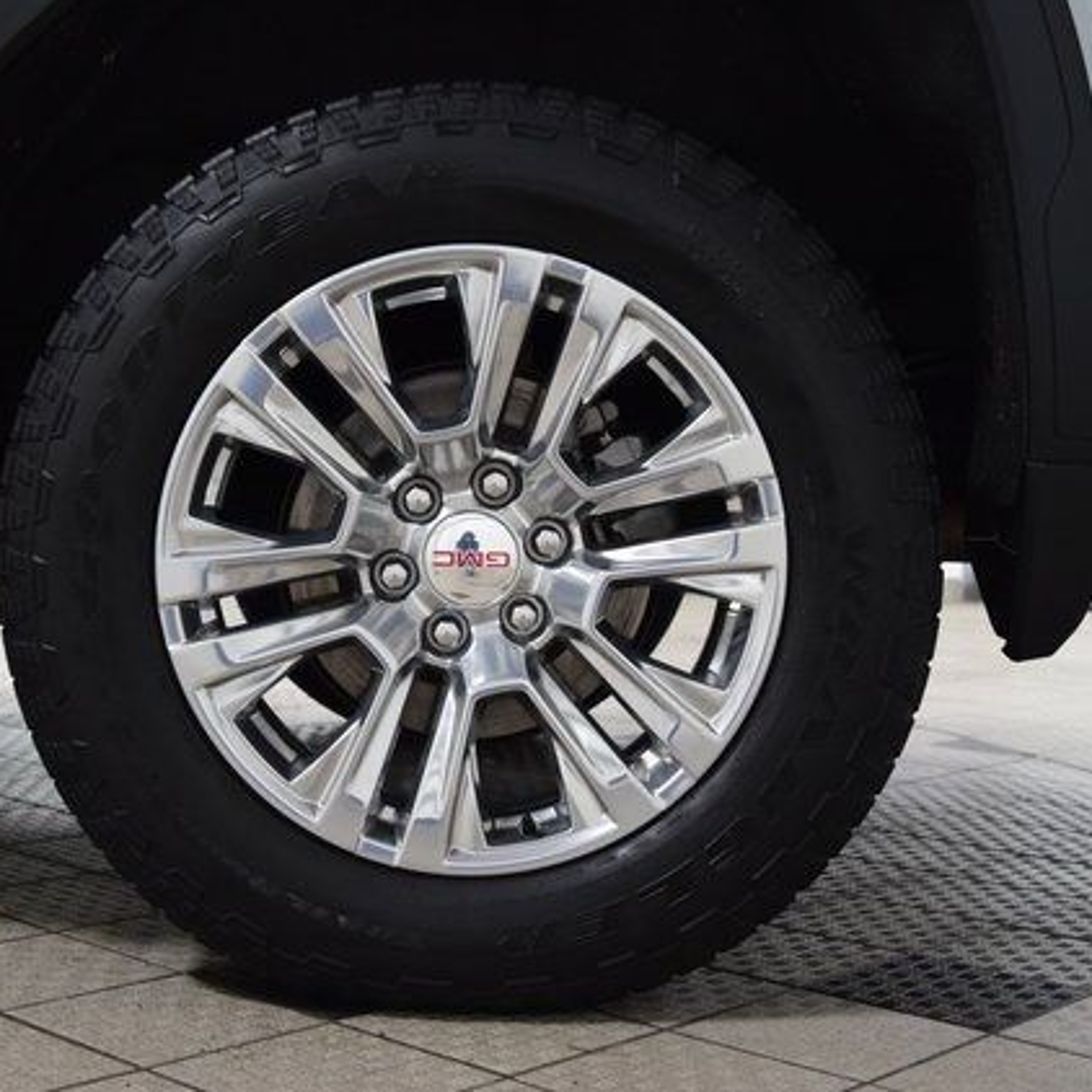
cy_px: 545
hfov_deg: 29.5
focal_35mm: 58
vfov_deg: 29.6
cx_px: 474
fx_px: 2070
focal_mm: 30
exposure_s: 1/60
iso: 1600
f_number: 4.5
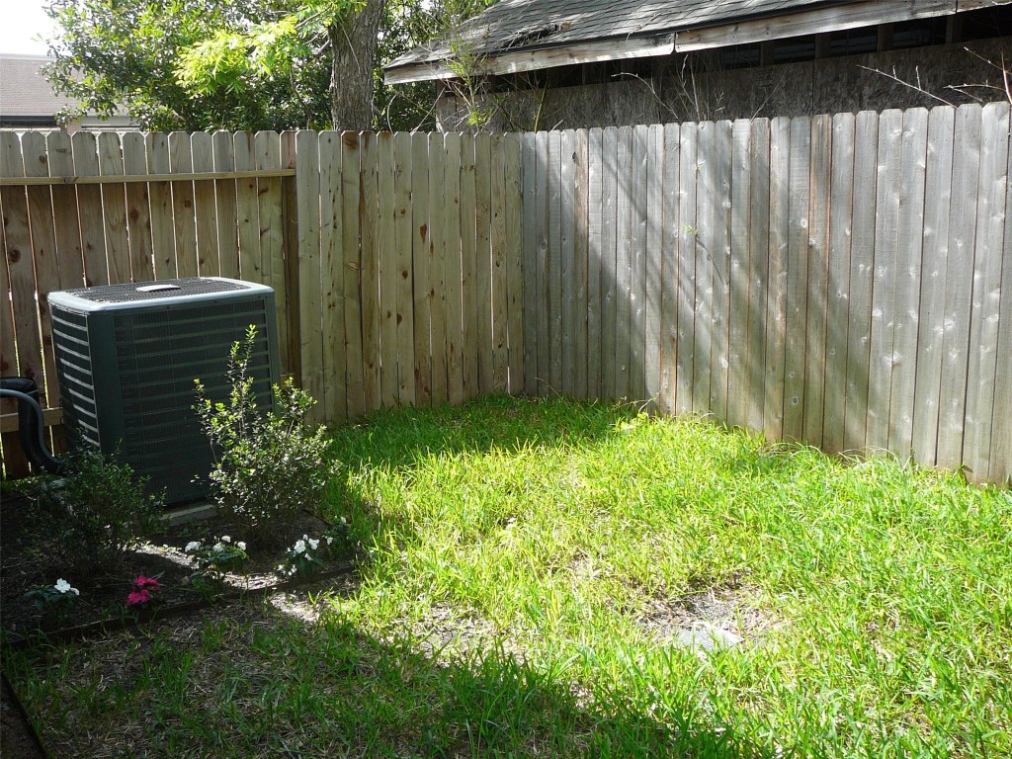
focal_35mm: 35
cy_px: 380
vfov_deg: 40.7
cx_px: 506
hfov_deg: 52.6
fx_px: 1023
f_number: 2.8
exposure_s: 1/250
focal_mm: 5.2
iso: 80
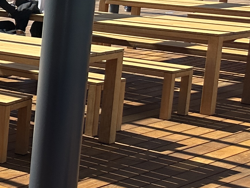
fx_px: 802
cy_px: 67
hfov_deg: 13.8
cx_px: -311
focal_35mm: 111
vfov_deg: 13.3
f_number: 1.78
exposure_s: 1/4184
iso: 80
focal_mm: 6.86
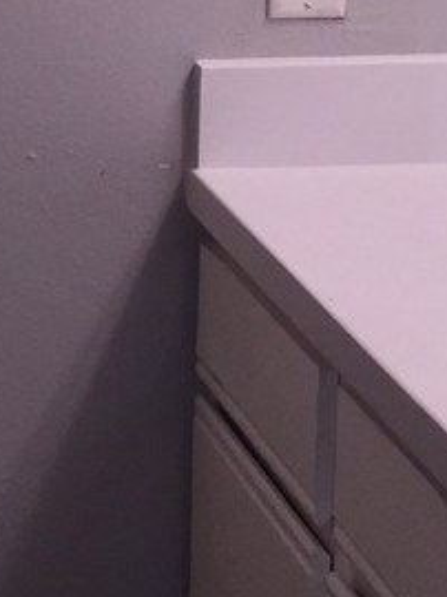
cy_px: 31
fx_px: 2845
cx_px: -104
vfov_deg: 11.9
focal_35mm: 165
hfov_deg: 8.9
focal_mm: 4.15
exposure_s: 1/30
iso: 32
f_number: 2.2
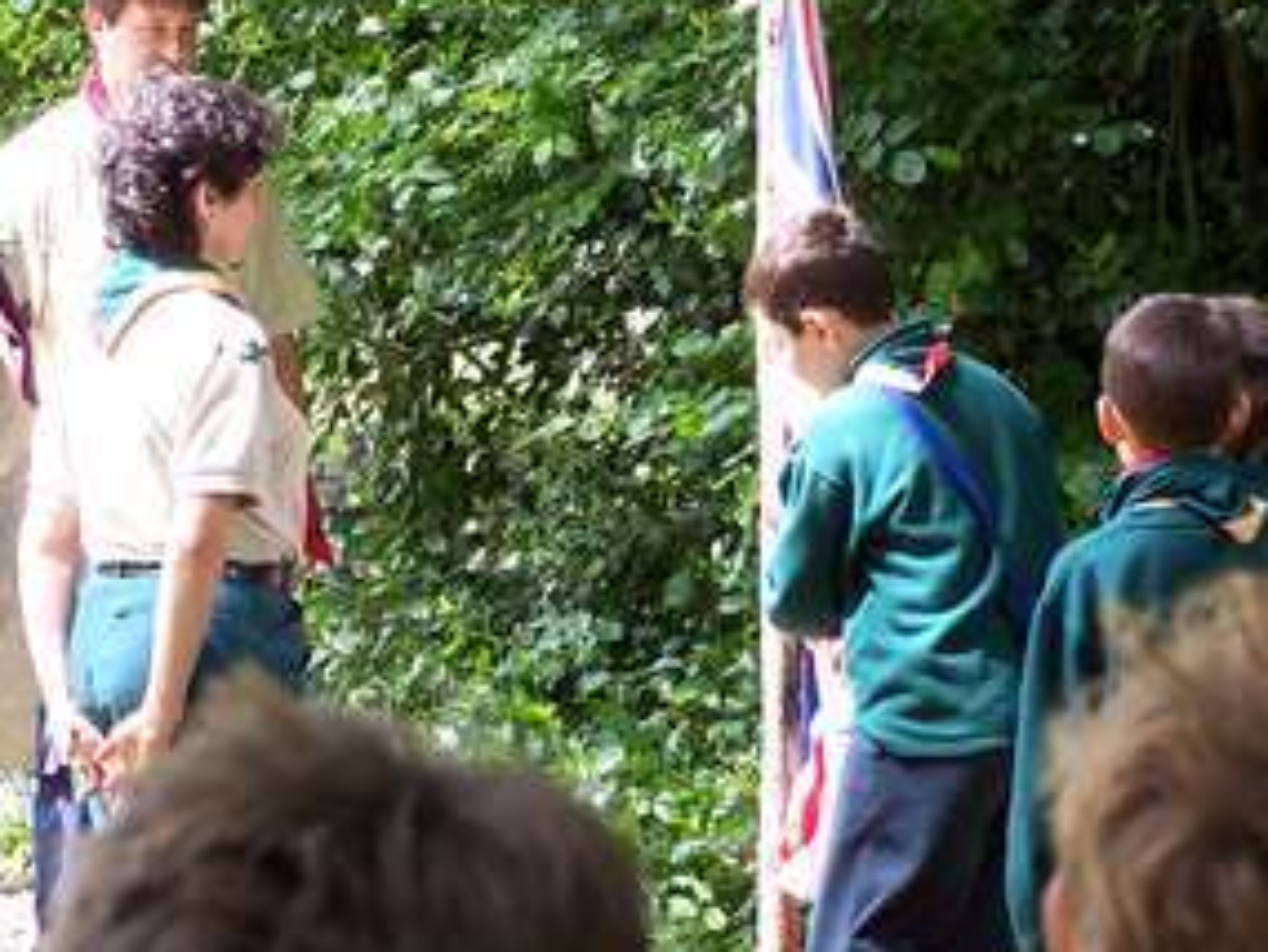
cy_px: 405
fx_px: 6010
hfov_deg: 12.0
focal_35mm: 164
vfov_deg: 9.1
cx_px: 487
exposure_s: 1/60
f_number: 3.2
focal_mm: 21.2
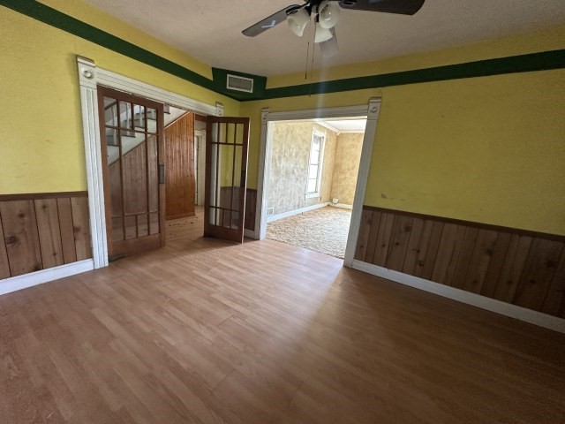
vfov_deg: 85.7
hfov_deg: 102.1
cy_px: 212
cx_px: 282
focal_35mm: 14
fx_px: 229
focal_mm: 2.22
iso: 200
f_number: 2.2
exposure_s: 1/99
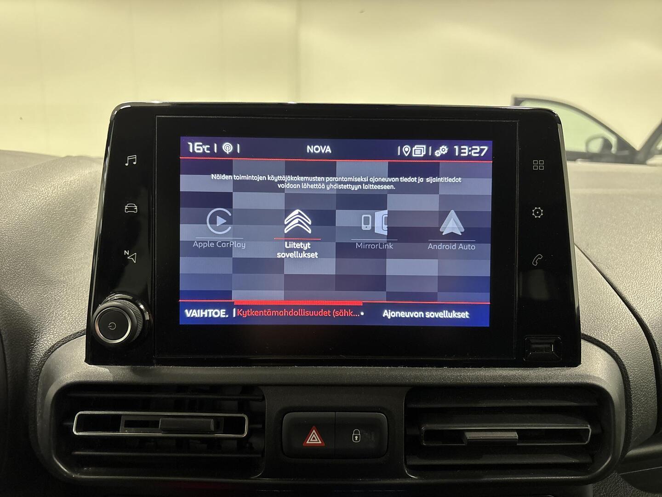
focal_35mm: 26
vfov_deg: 53.1
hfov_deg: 67.3
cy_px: 248
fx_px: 497
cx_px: 331
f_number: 1.6
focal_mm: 5.96
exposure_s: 1/49
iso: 200
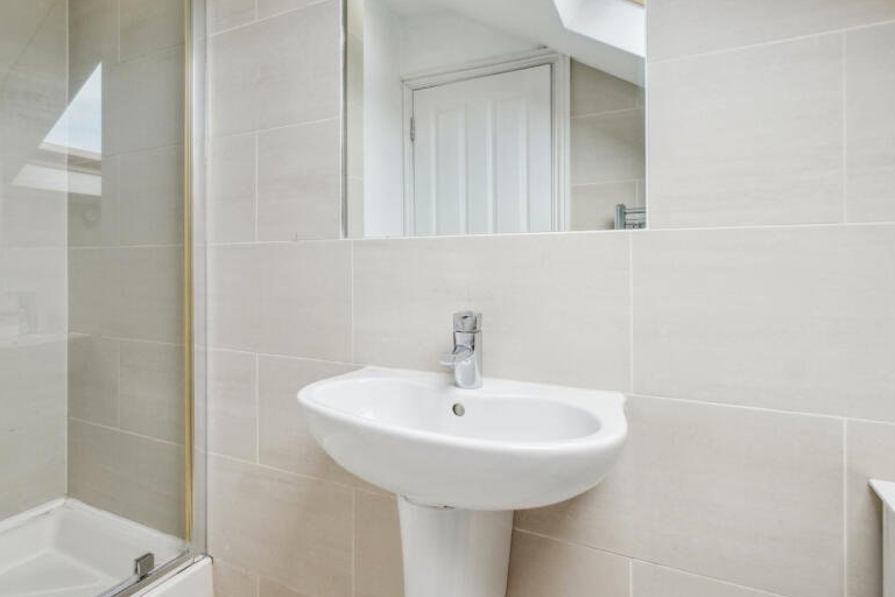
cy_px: 256
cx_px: 353
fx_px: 497
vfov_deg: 61.7
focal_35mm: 20
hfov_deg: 82.8
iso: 640
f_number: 8
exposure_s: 1/60
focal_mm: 10
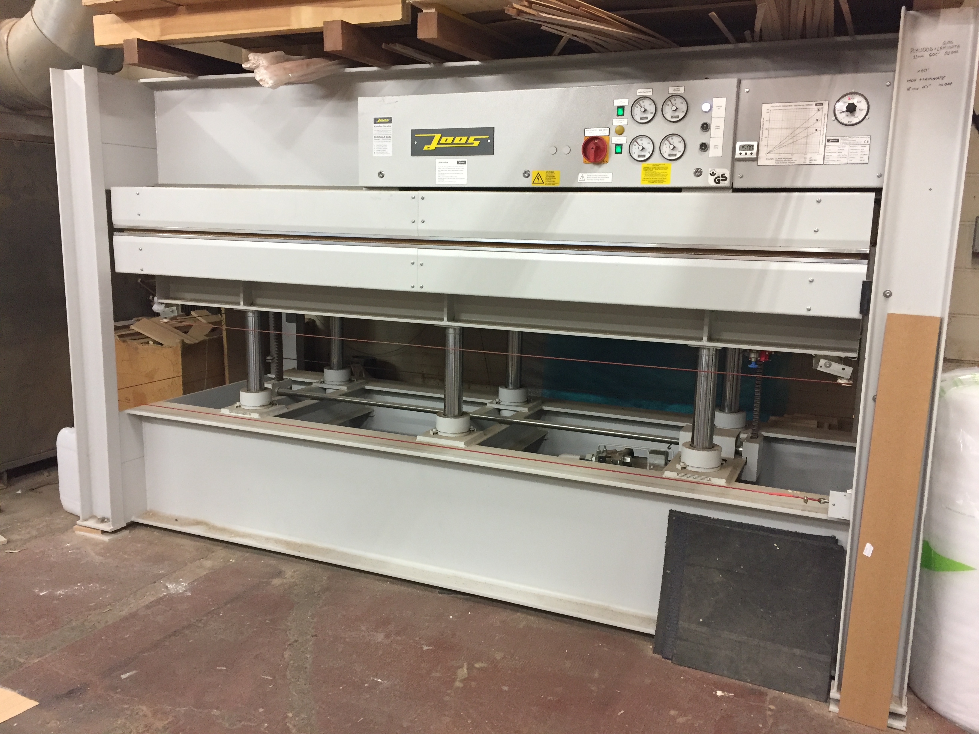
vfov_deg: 48.2
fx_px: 820
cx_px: 490
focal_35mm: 29
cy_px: 367
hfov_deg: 61.7
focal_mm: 4.15
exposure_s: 1/33
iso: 200
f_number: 2.2
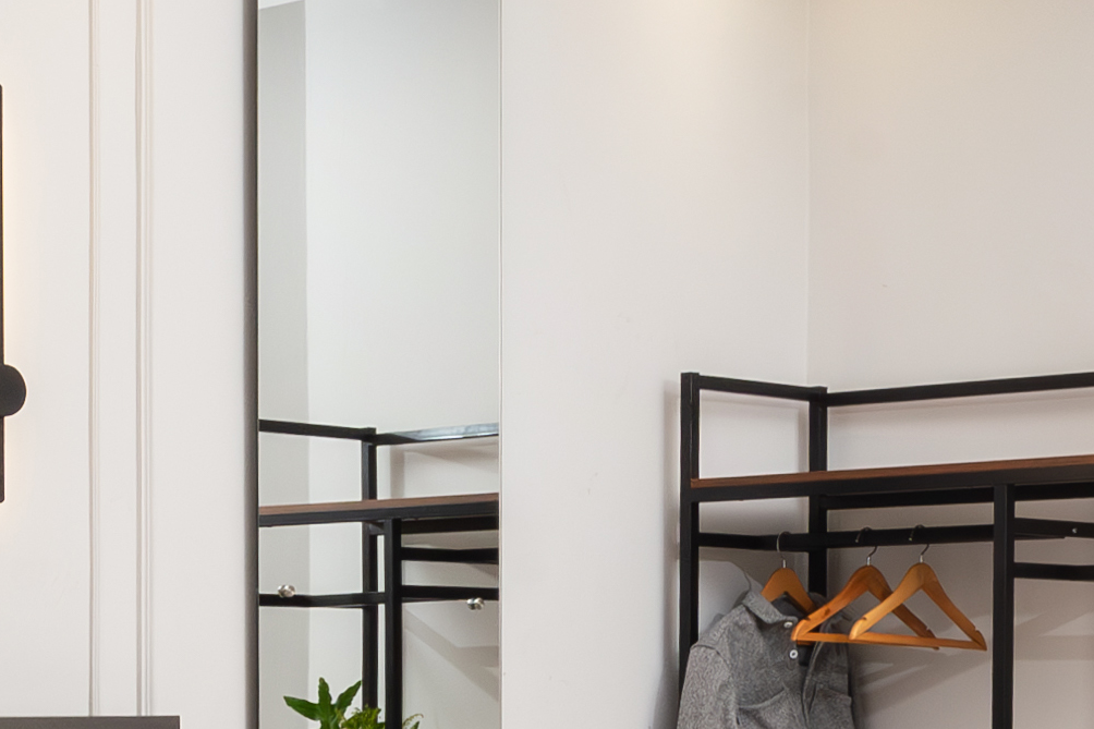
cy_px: 1105
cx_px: 560
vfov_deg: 12.4
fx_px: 3190
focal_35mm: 105
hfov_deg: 19.5
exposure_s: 1/60
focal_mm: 18
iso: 50
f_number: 8
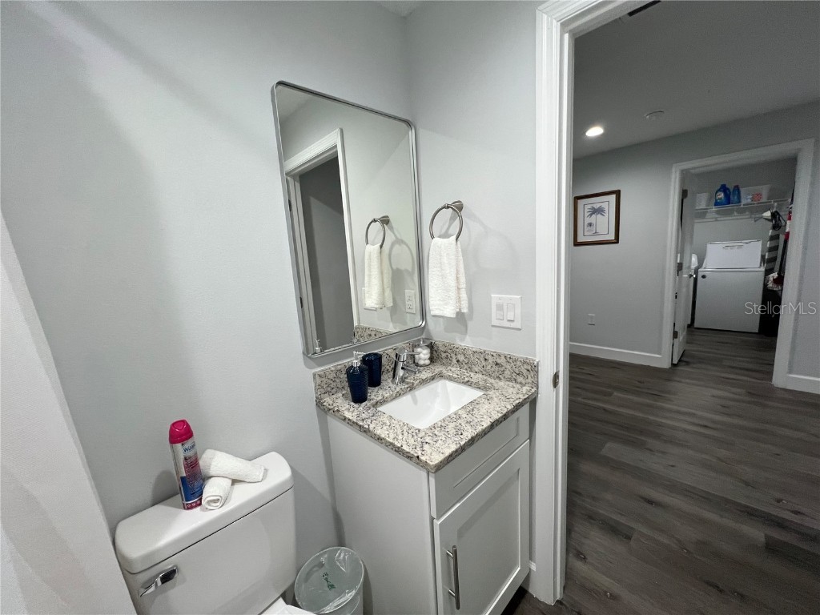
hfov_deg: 106.2
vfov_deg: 89.9
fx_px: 308
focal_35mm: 13
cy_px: 308
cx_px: 410
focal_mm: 1.57
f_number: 1.8
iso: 160
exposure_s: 1/120
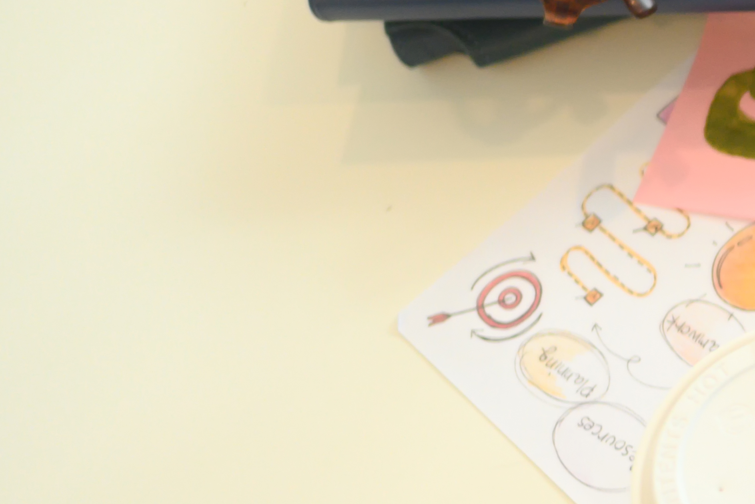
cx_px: 1604
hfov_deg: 10.6
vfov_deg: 7.8
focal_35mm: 175
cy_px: 331
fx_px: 3670
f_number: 2
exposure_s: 1/160
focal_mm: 40
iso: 640
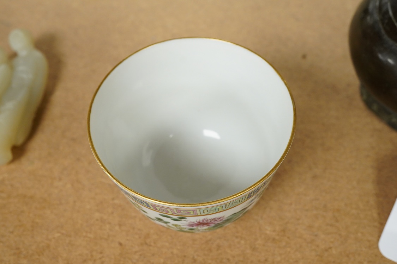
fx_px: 496
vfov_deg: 29.9
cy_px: 132
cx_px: 198
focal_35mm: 45
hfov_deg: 43.6
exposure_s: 1/100
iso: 2500
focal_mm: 30
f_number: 7.1
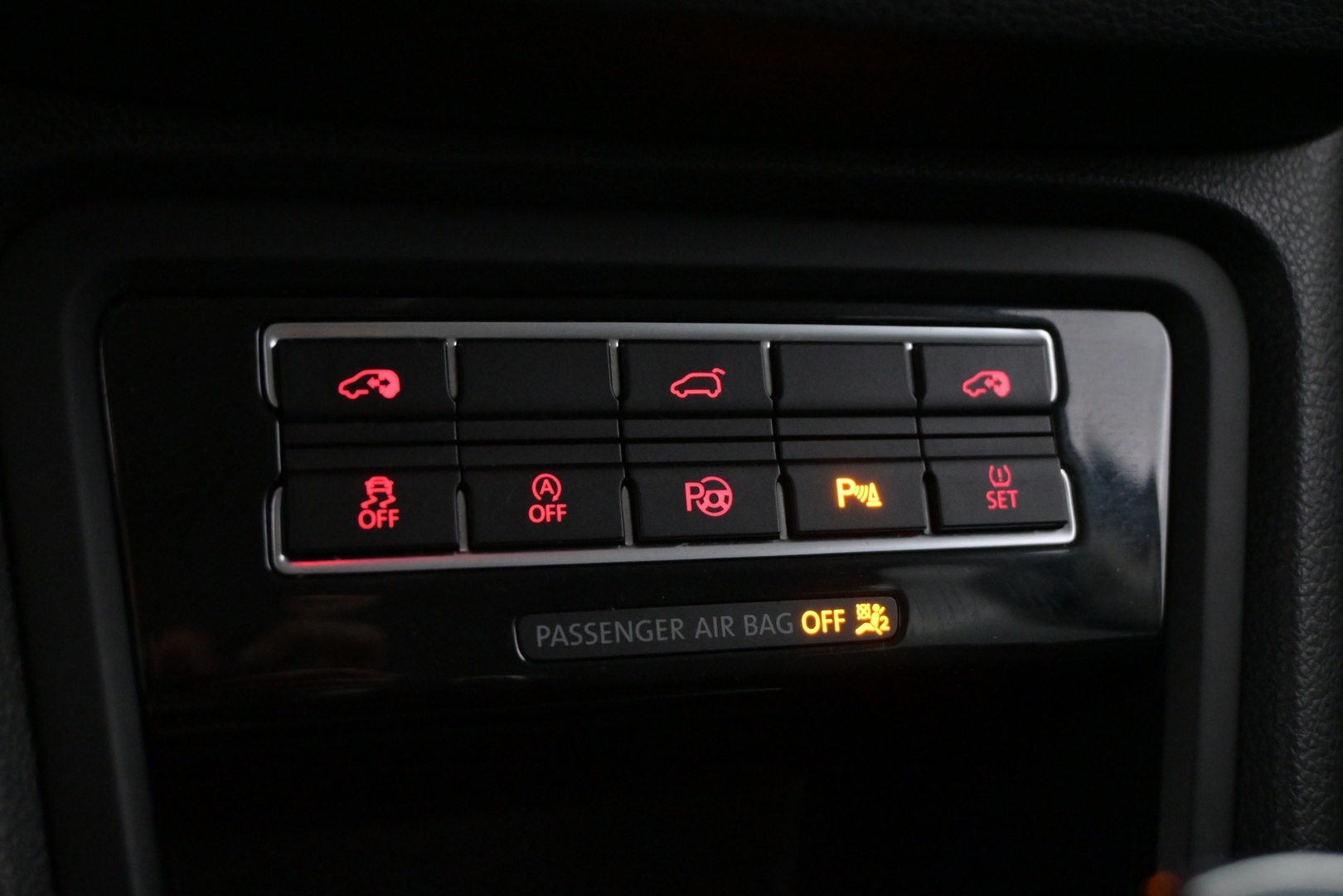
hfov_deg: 46.4
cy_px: 448
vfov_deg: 31.9
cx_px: 672
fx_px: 1567
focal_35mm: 42
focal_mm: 28
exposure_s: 1/50
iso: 5000
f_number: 4.5
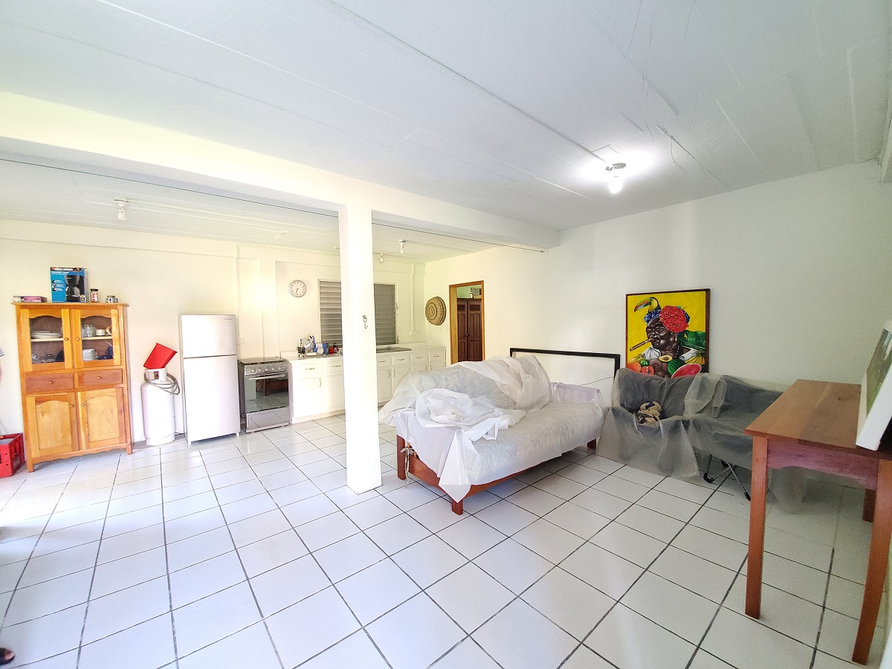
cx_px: 446
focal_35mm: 13
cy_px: 334
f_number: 2.2
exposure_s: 1/29
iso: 640
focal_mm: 1.8
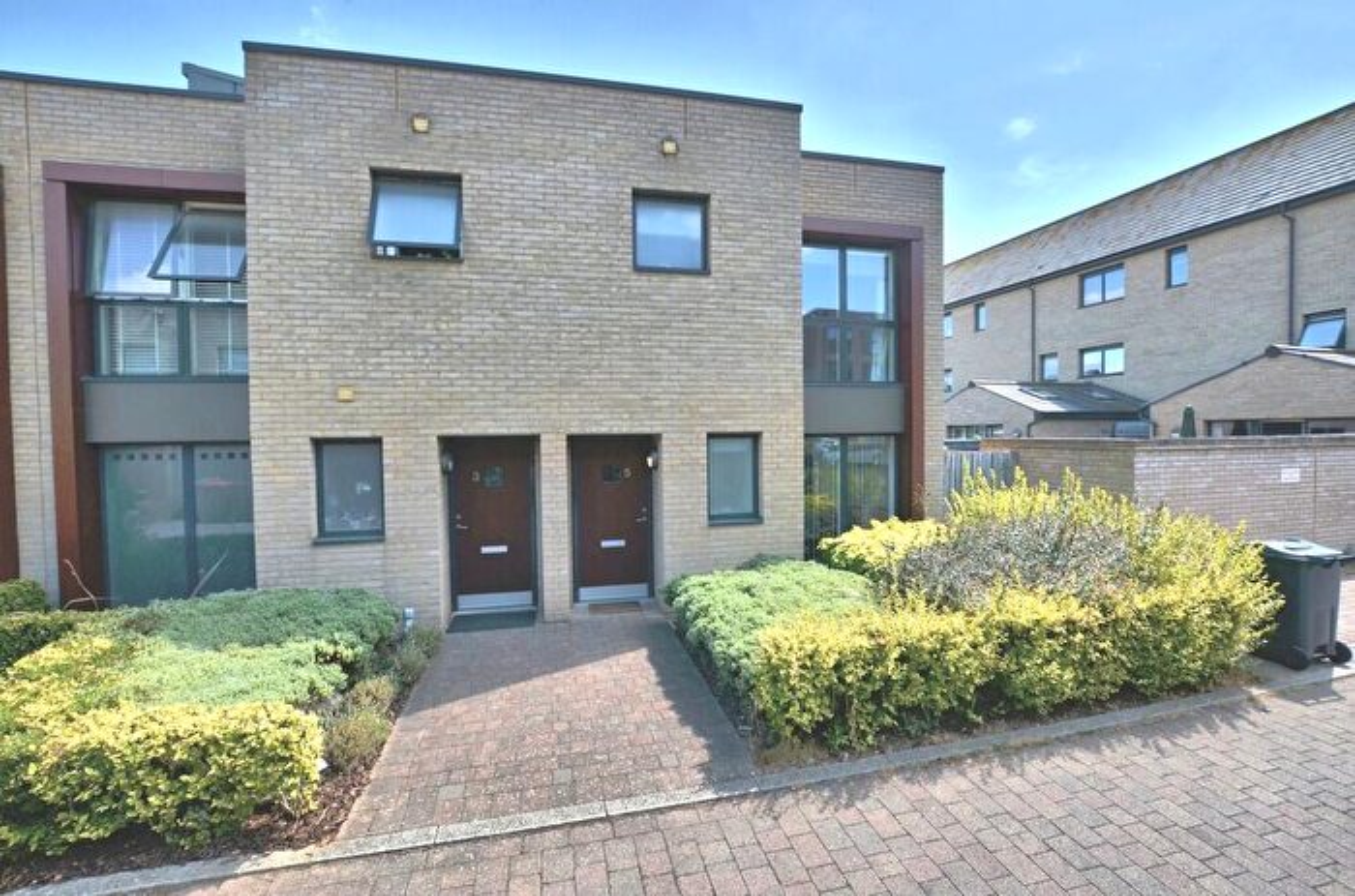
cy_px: 448
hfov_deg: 100.5
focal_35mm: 15
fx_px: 563
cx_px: 678
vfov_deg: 77.0
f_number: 8
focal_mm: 10
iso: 100
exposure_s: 1/320
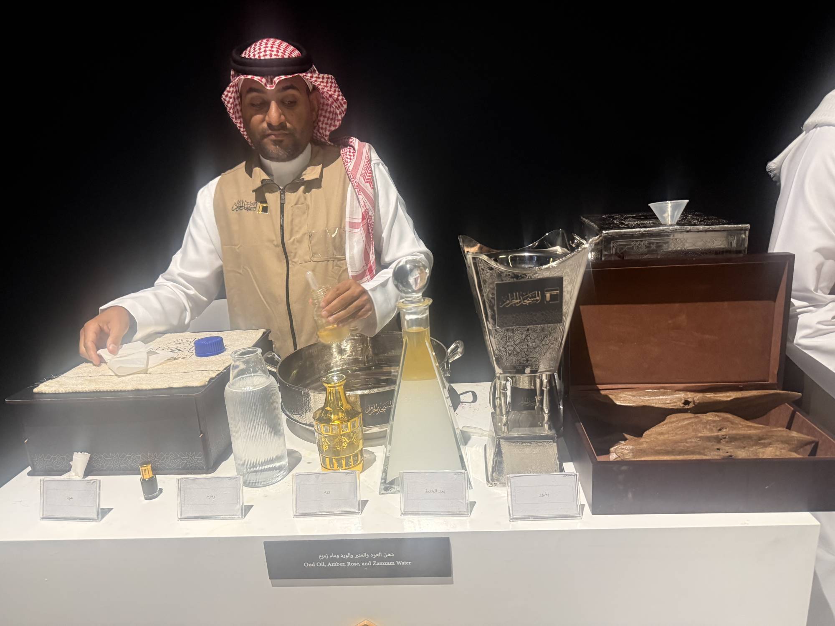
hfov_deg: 71.6
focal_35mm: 24
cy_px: 313
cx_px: 418
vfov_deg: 56.8
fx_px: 579
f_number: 1.78
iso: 400
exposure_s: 1/60
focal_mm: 6.76
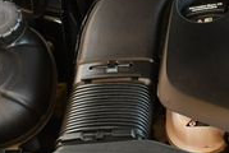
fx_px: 911
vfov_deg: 9.4
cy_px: -51
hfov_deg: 13.6
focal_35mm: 143
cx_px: 322
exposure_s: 1/160
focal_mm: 20
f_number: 3.8
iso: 800
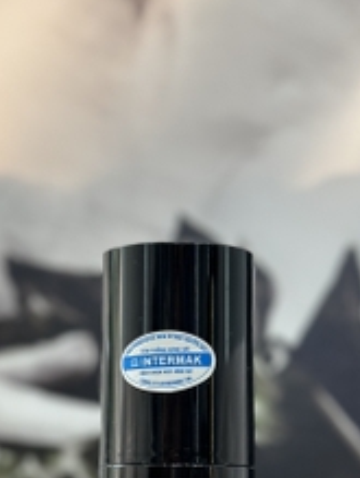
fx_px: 1452
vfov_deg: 18.1
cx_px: 205
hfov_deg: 14.1
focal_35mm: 105
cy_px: 504
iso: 100
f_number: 1.78
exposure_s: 1/100
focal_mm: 6.86
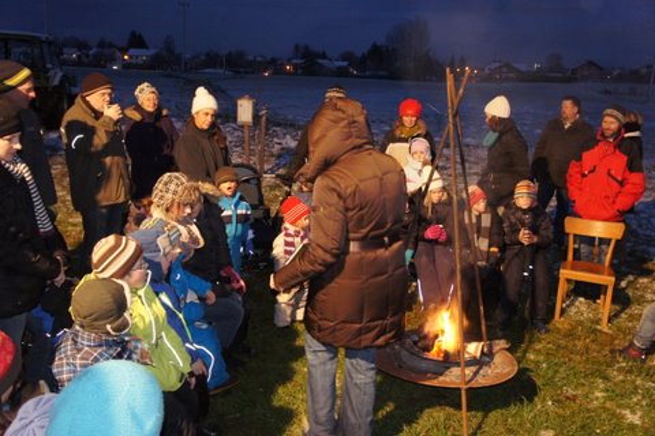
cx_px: 328
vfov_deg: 40.0
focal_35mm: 33
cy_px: 218
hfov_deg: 57.2
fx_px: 600
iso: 1600
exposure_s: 1/15
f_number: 4
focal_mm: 22
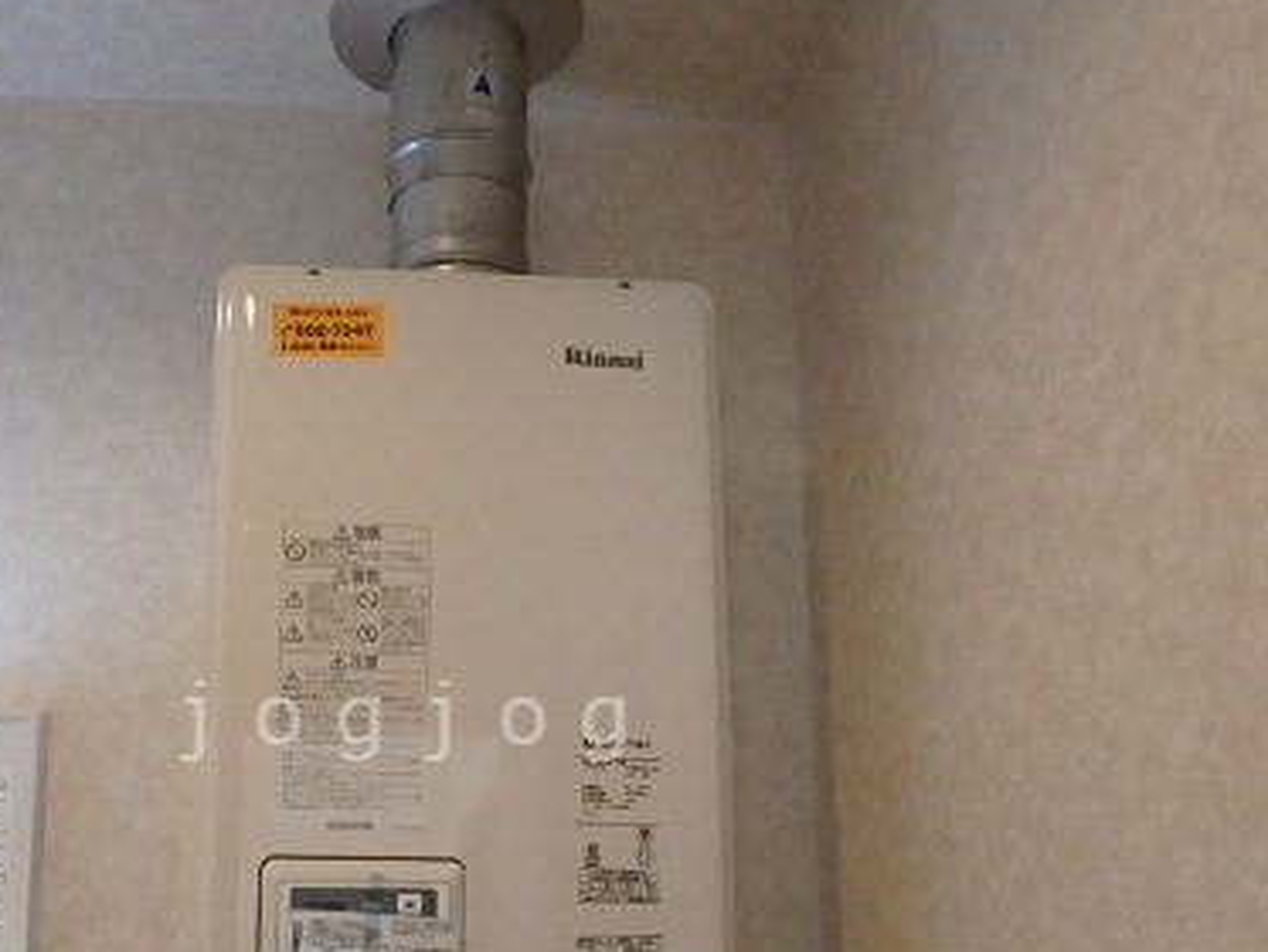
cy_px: 721
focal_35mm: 36
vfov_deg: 38.6
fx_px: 1319
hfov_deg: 50.3
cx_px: 411
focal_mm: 3.7
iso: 640
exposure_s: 1/125
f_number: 3.5
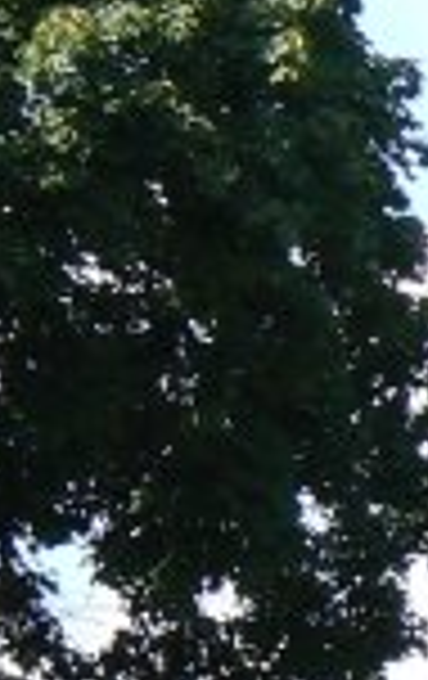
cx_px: -180
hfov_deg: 2.2
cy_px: 536
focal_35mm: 594
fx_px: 11033
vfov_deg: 3.5
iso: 80
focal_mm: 17.7
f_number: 5.6
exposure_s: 1/320
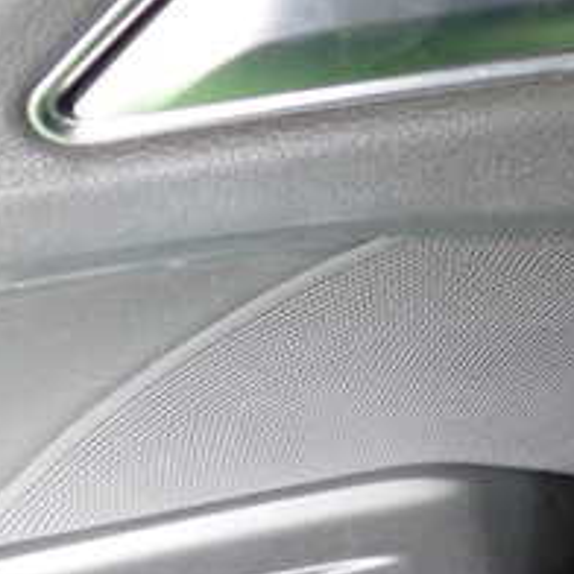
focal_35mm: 81
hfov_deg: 20.9
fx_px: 1520
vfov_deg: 21.4
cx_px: 527
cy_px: 255
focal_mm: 5.4
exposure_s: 1/30
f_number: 2.3
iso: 640
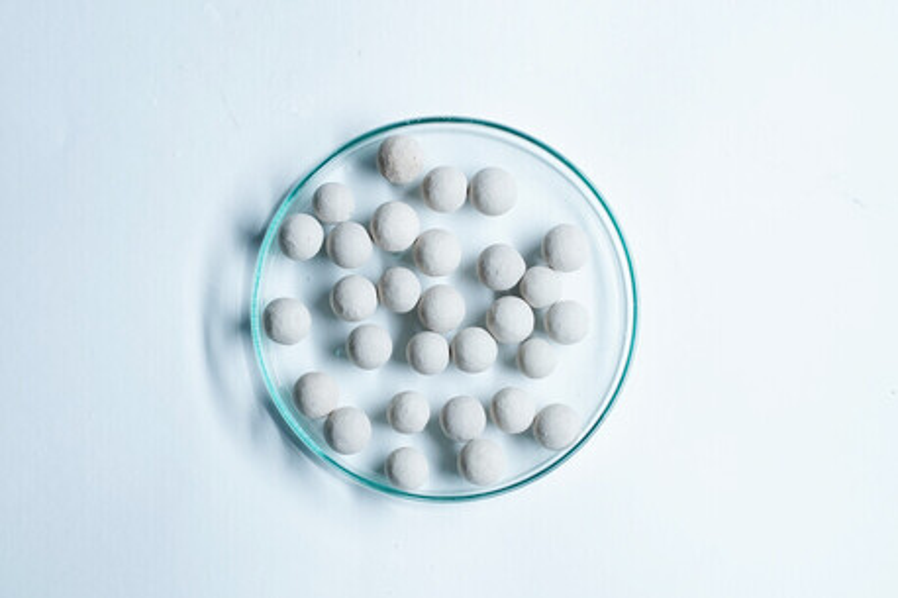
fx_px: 3167
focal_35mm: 127
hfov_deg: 16.1
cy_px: 299
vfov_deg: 10.8
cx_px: 449
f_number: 4
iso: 250
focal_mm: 85
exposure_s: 1/250
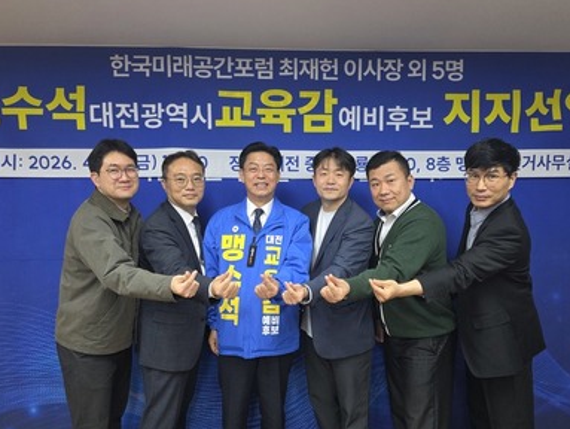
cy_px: 240
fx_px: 445
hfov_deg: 65.3
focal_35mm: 27
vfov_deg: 51.3
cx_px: 287
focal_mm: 6.3
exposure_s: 1/120
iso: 250
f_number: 1.7
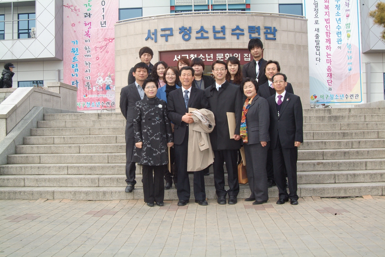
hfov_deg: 53.1
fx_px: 385
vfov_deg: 36.9
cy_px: 128
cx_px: 192
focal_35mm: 36
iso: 800
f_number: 16
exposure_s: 1/125
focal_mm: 24
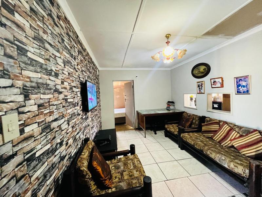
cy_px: 98
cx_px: 131
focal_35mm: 13
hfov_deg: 106.2
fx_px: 98
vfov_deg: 89.9
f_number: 1.8
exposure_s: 1/50
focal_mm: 1.57
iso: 640
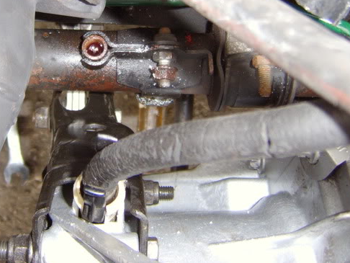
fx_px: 516
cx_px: 104
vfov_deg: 28.0
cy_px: 50
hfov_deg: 36.9
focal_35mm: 51
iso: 141
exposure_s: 1/30
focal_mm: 8.13
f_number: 2.7
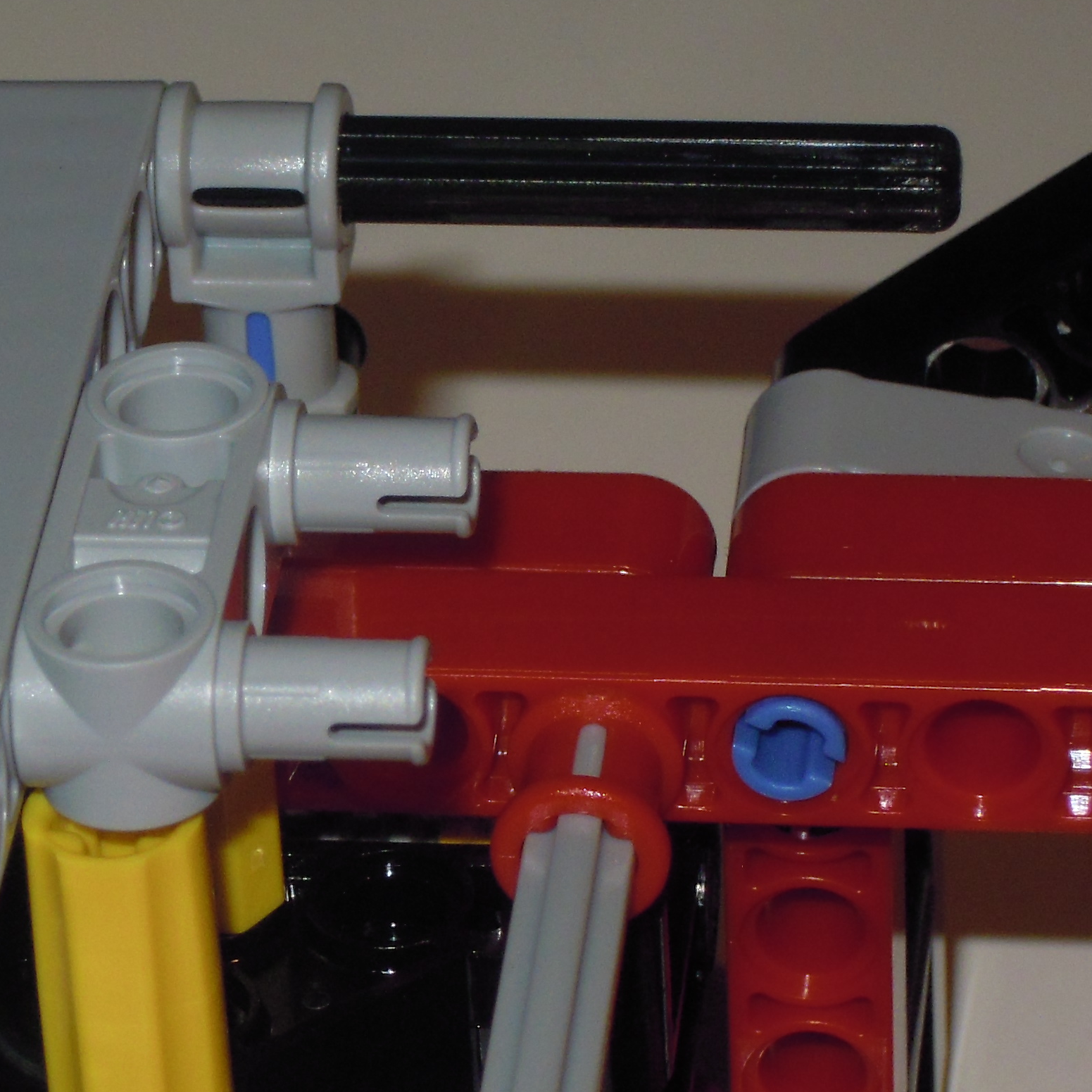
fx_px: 8137
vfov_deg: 7.7
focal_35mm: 228
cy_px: 784
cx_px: 144
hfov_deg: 7.7
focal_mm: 17.9
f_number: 5.4
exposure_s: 1/50
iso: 180
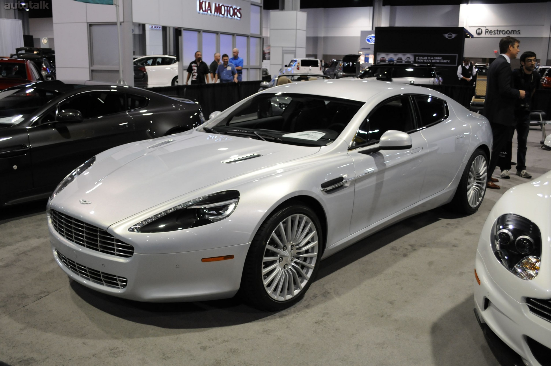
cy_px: 183
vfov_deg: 36.8
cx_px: 276
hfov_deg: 53.2
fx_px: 550
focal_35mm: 36
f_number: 4
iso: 800
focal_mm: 24
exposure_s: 1/60
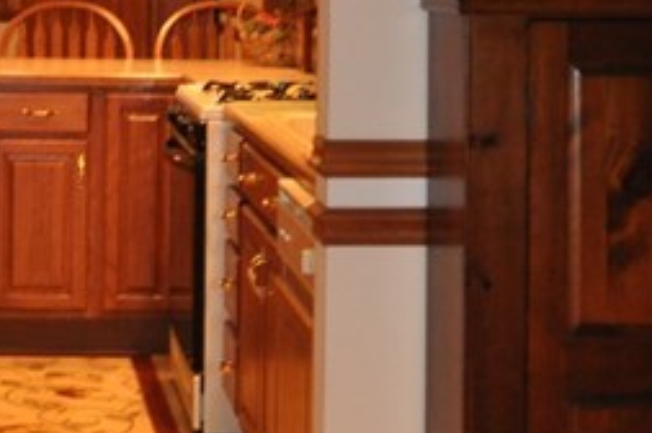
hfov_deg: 17.1
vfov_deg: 11.4
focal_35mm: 116
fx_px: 2098
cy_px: -165
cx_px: -57
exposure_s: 1/60
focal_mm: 18
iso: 800
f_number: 2.8
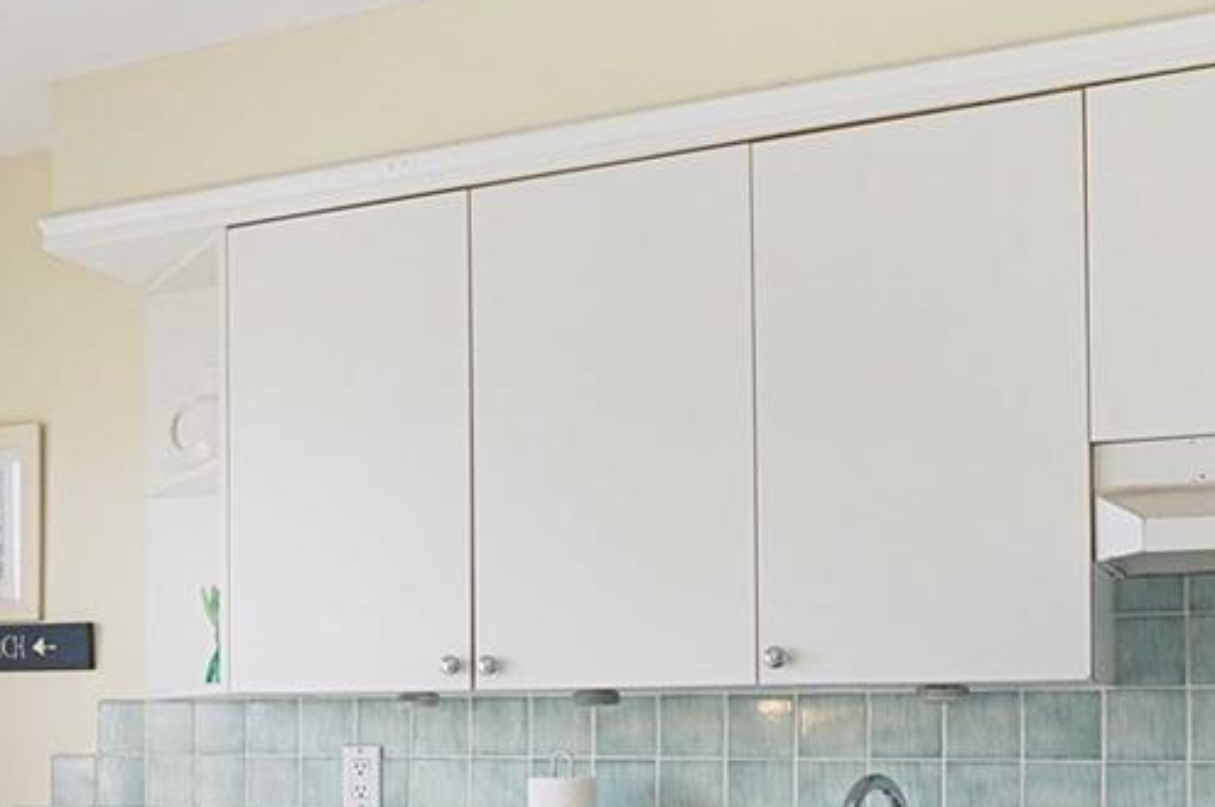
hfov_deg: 31.7
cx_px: -150
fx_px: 1854
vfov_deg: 23.9
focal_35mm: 55
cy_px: 733
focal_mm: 17
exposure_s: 1/200
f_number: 4.5
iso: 400
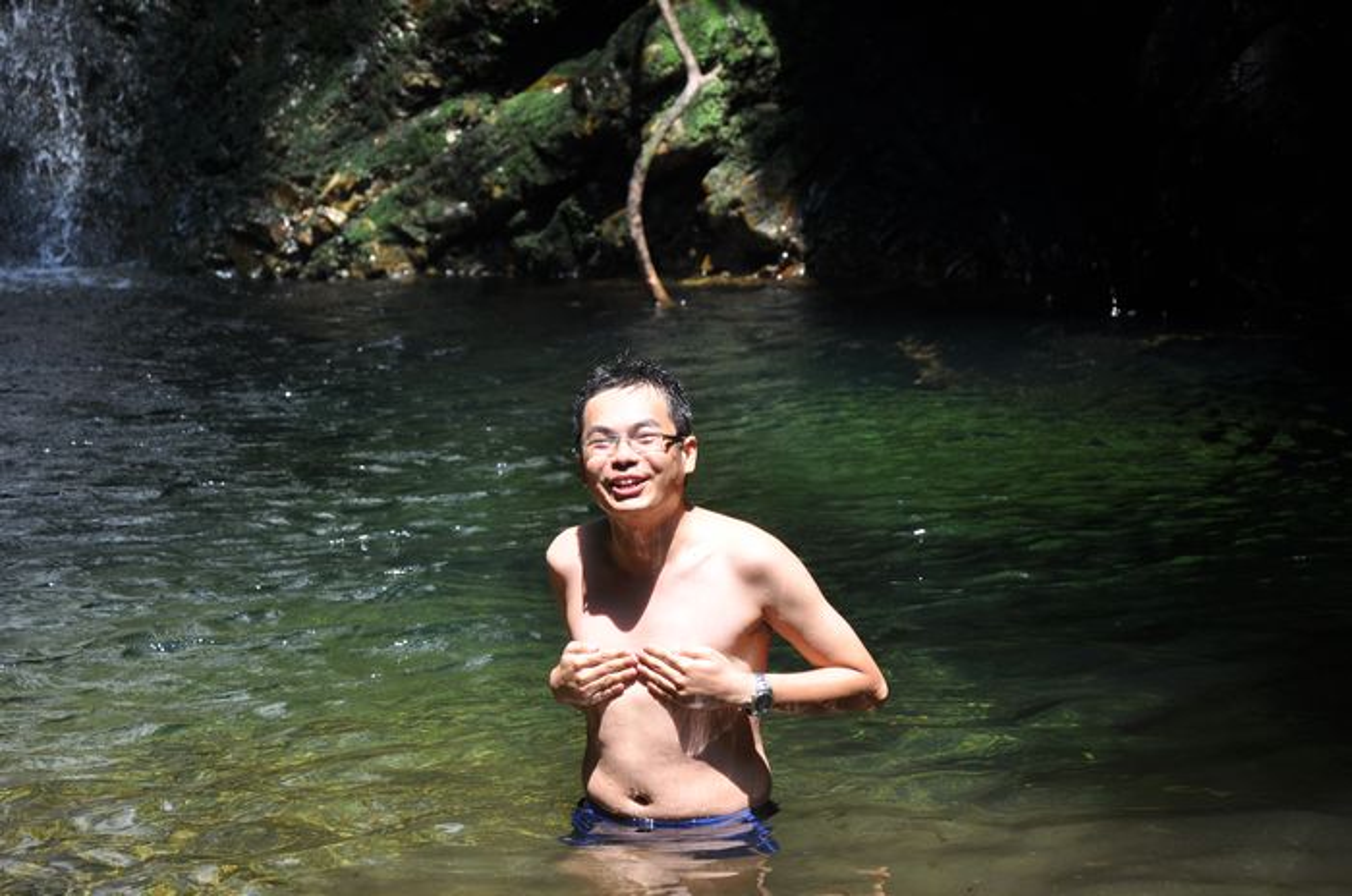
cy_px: 448
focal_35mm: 135
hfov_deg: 15.2
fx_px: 5061
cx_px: 676
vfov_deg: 10.1
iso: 250
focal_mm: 90
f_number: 5.6
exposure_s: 1/250
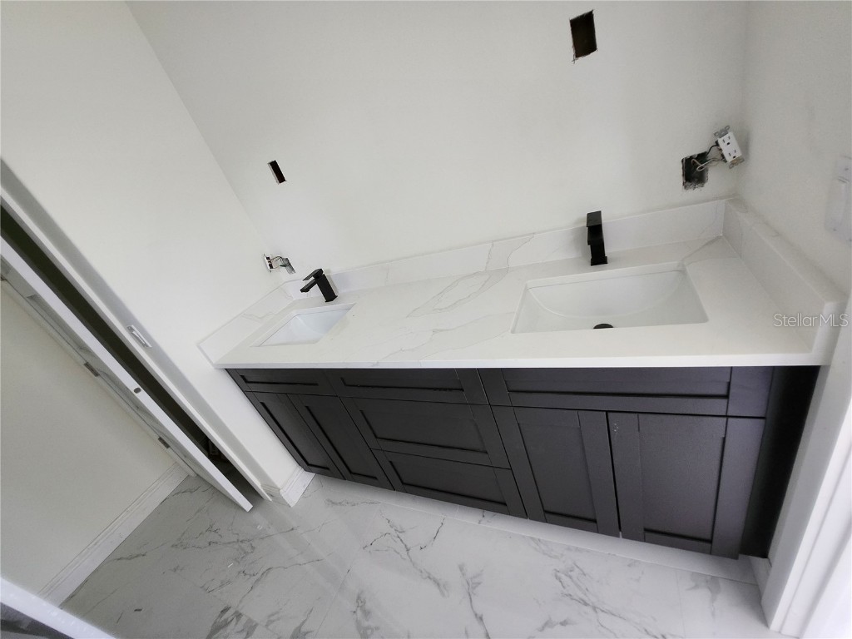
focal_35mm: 13
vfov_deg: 89.9
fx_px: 320
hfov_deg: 106.2
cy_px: 320
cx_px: 426
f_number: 2.2
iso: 100
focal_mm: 1.7
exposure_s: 1/60
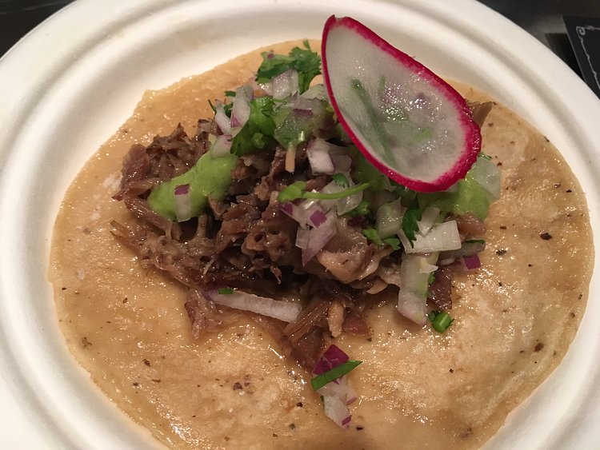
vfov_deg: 48.3
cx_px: 300
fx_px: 503
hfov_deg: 61.6
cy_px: 225
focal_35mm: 29
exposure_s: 1/30
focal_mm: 4.15
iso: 125
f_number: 2.2
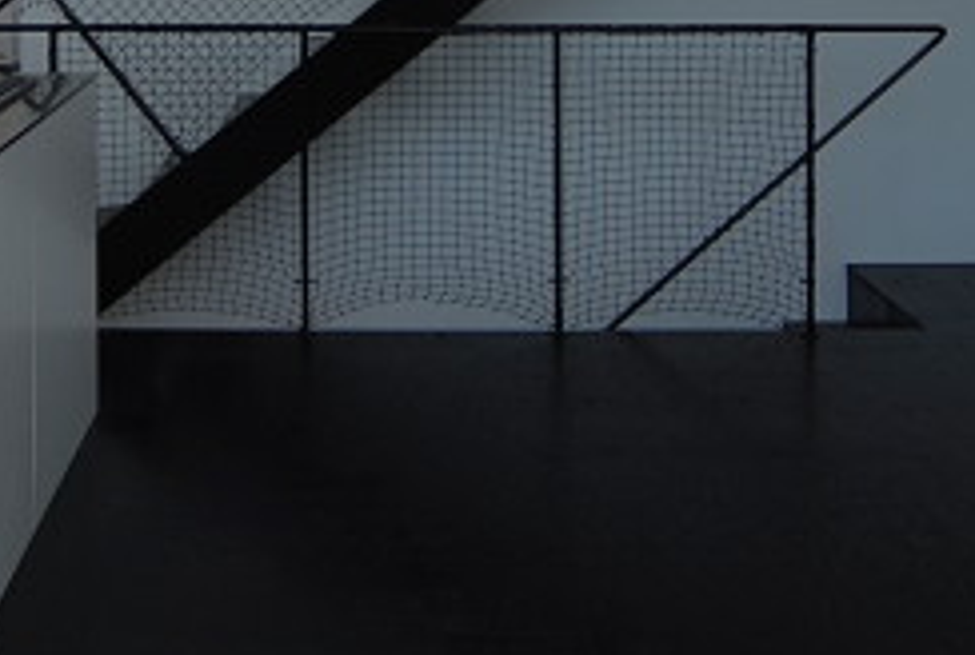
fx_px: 1602
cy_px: -152
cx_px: 356
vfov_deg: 21.3
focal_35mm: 59
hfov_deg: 33.7
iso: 110
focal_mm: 12
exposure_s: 1/125
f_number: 5.6
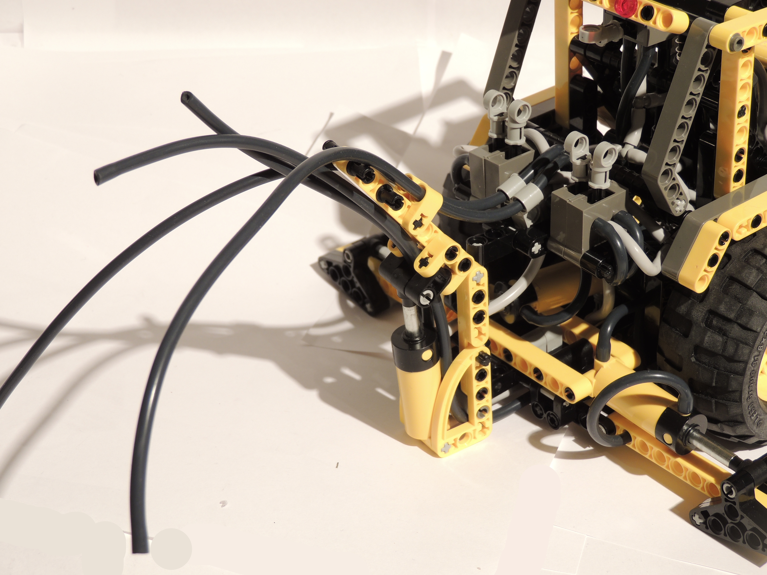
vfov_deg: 21.0
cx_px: 384
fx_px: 1551
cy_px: 288
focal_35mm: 70
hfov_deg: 27.8
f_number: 3.9
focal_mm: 12.4
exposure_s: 1/2.5
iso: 100
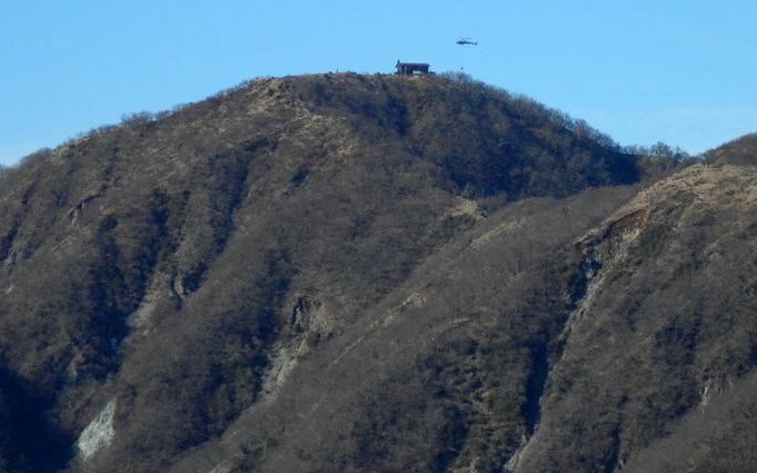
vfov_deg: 4.2
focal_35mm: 309
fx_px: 6372
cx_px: 426
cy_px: 239
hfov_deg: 6.8
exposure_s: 1/400
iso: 80
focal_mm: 44.4
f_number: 6.2
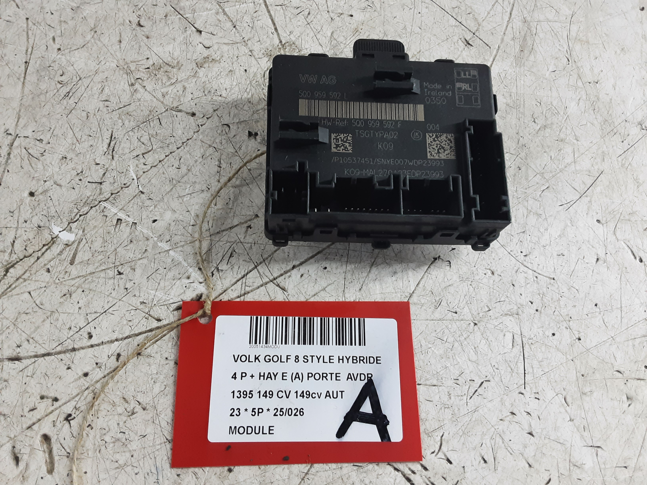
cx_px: 324
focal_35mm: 27
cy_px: 242
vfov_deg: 51.4
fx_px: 505
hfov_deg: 65.3
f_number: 1.9
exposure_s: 1/50
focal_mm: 2.91
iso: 125
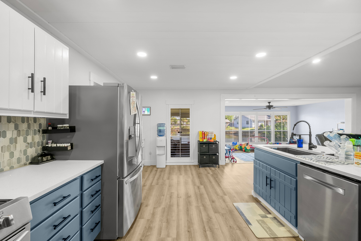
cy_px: 120
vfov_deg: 77.4
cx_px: 180
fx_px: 151
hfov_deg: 100.4
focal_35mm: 15
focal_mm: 15
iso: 400
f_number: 8
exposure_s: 1/6
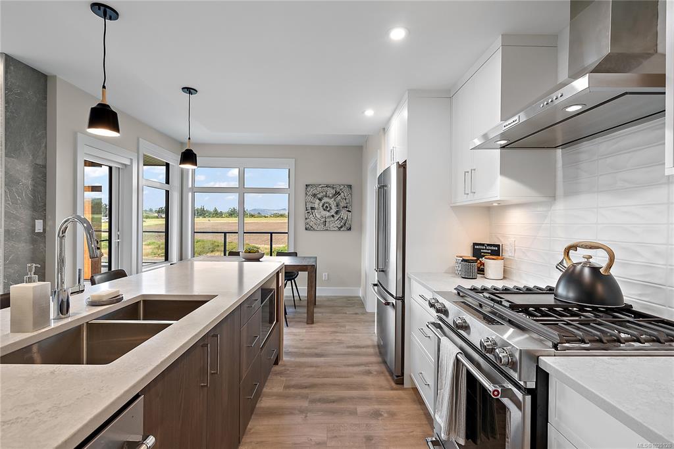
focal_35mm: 16
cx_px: 337
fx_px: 300
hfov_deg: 96.7
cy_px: 224
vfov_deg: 73.8
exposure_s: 1/8
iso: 320
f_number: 7.1
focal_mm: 16
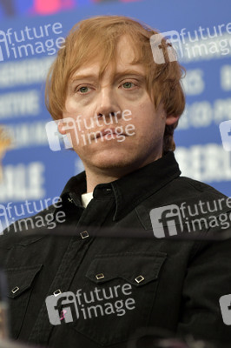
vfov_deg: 10.3
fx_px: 1928
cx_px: 116
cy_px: 174
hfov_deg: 6.9
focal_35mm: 200
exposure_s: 1/250
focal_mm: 200
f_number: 4.5
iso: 1250
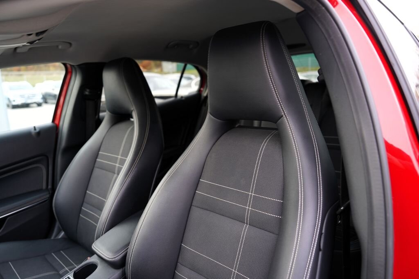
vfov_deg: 53.1
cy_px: 140
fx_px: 279
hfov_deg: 73.7
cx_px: 210
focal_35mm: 24
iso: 320
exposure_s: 1/30
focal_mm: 24
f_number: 2.8
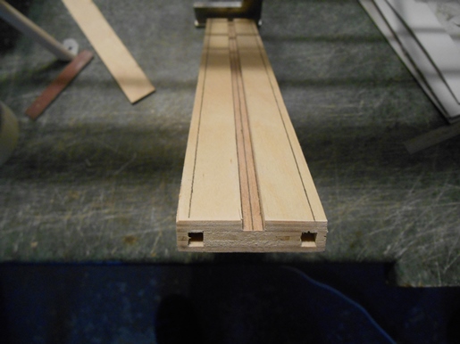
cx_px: 230
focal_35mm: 26
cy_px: 172
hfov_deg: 67.3
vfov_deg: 53.0
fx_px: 345
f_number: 3.4
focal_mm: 4.7
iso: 400
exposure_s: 1/30
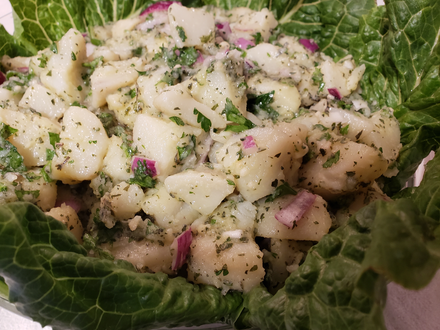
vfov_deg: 51.3
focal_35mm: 27
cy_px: 162
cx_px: 212
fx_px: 343
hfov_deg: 65.3
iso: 250
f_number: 2.4
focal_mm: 4.3
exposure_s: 1/20
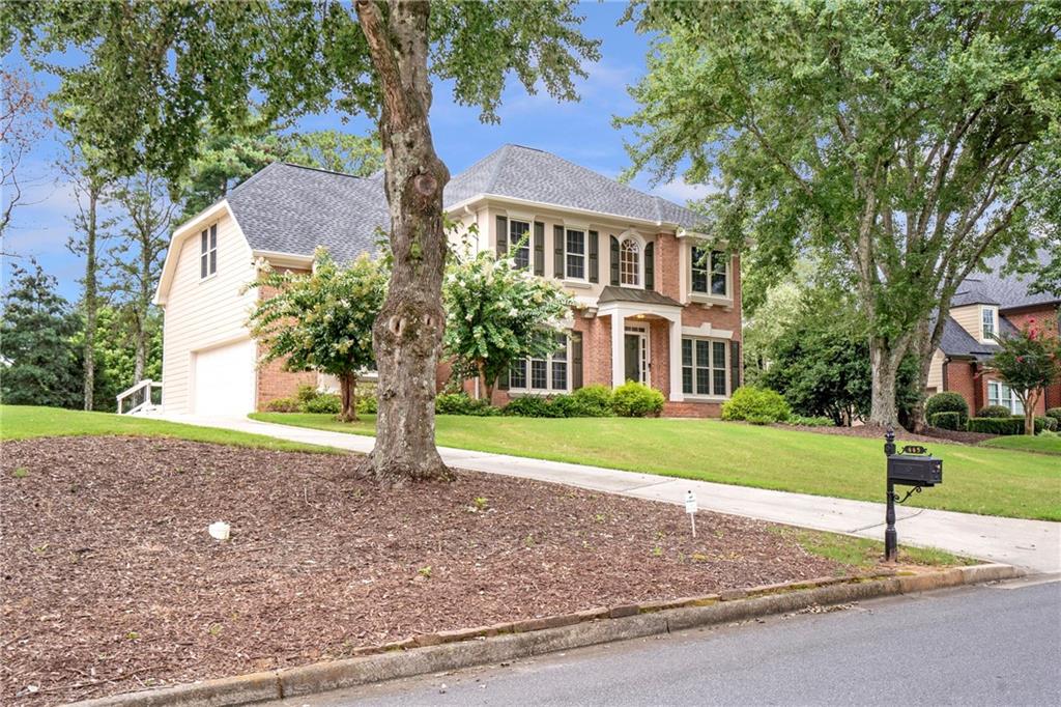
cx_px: 530
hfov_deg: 57.2
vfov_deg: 39.9
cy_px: 354
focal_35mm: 33
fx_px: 972
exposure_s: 1/500
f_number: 8
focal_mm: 33
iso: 320
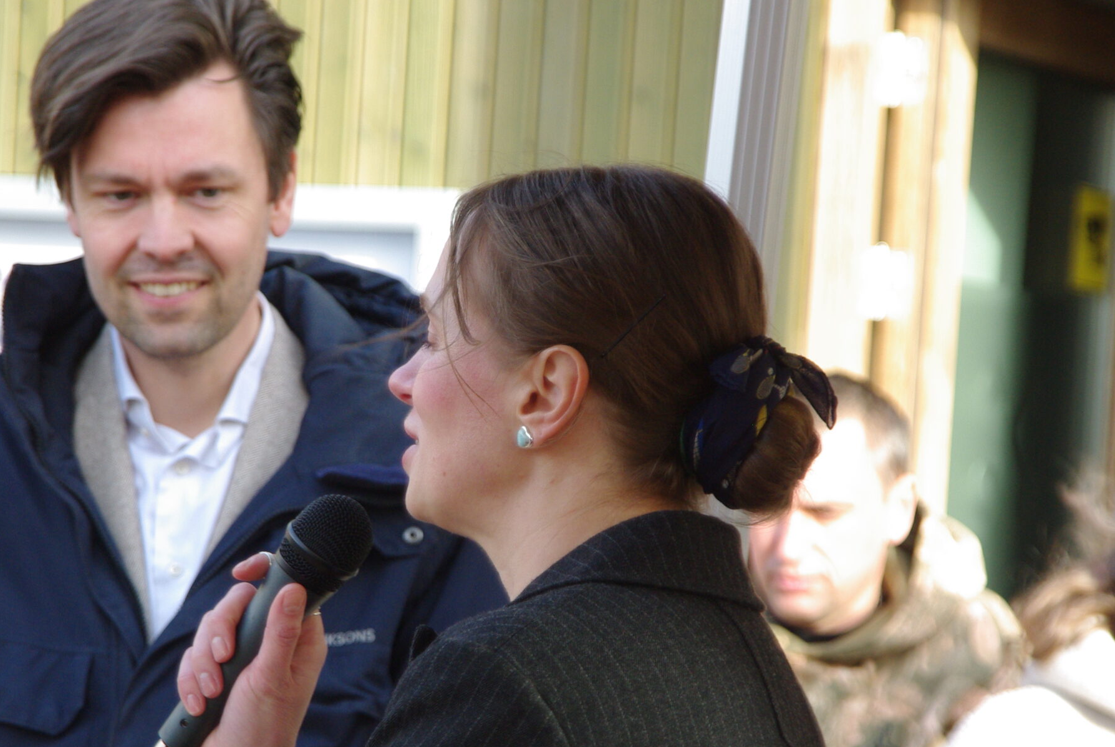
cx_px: 467
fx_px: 6171
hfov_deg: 10.3
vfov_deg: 6.9
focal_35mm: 199
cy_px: 504
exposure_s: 1/180
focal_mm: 93
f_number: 5.6
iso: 400
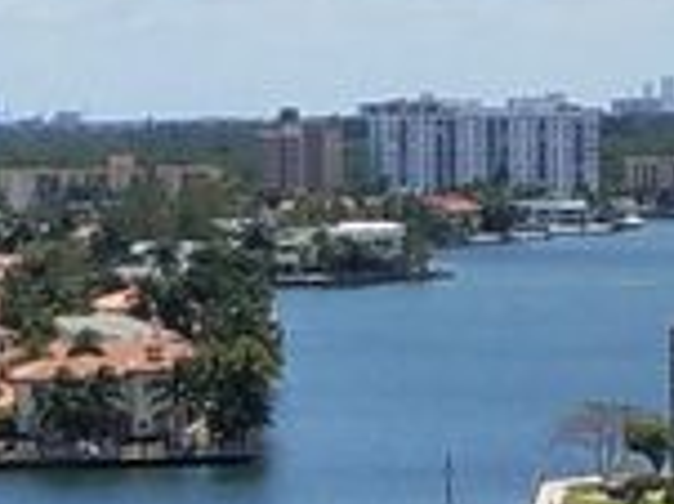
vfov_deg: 17.1
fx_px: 1673
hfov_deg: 22.6
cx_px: 165
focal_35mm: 86
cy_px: 270
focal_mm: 4.2
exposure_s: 1/4640
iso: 50
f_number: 1.7
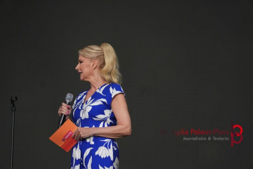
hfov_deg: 11.3
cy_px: 84
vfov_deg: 7.6
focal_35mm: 182
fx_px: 1275
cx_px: 126
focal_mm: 121
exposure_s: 1/200
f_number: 5.6
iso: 800
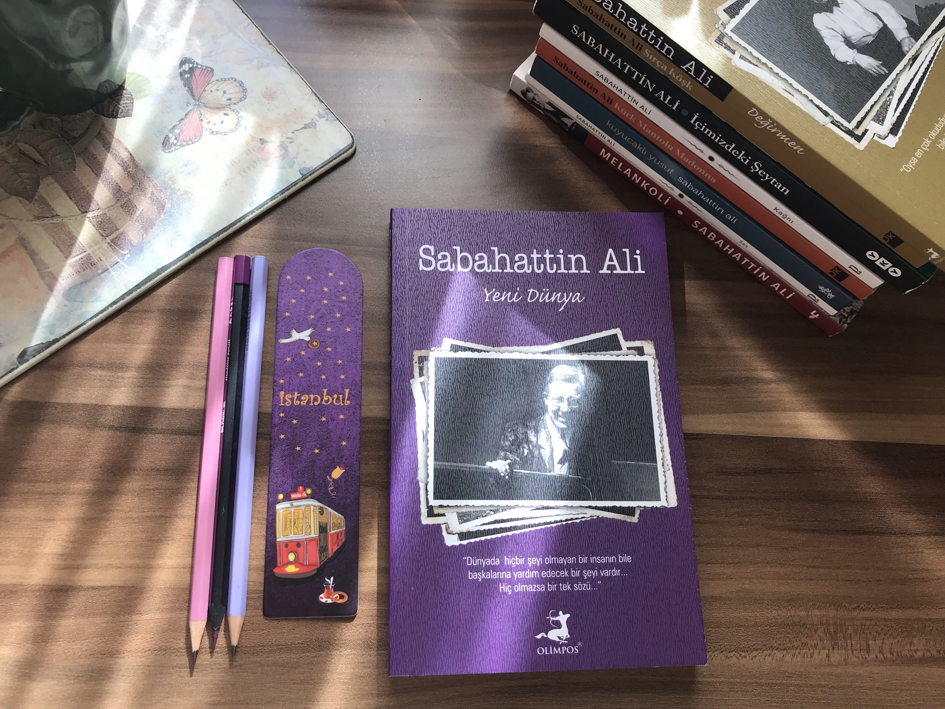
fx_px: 764
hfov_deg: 63.4
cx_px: 472
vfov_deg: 49.7
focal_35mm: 28
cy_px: 354
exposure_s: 1/133
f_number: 1.8
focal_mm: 3.99
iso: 20
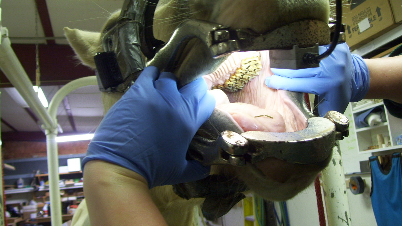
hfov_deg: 50.5
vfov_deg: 29.6
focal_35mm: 40
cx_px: 204
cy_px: 89
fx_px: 426
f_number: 2.7
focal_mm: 6
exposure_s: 1/15
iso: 160
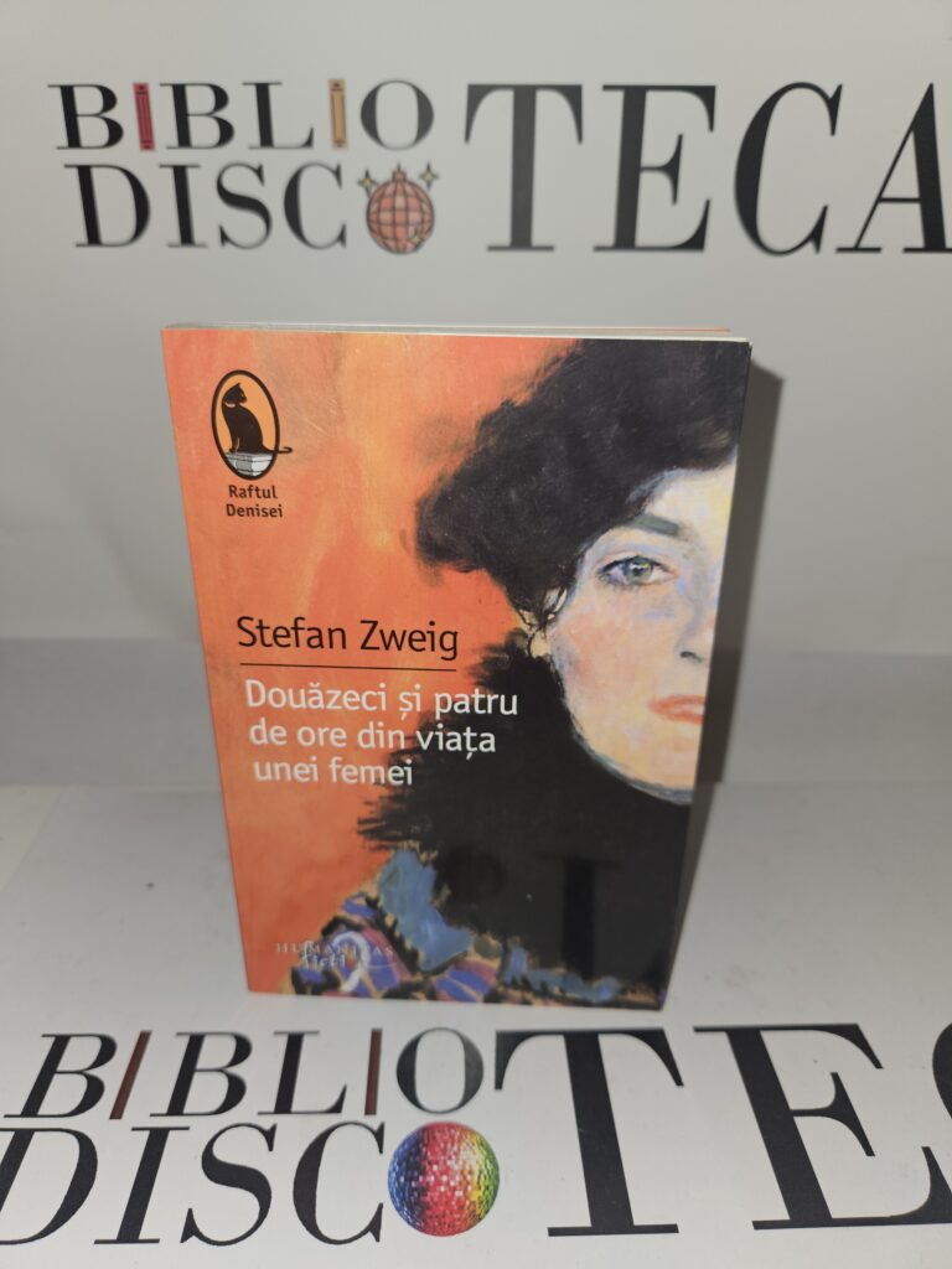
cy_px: 634
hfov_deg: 58.9
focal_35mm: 23
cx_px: 476
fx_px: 843
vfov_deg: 73.9
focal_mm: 5.4
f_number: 1.8
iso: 25
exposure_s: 1/89.1
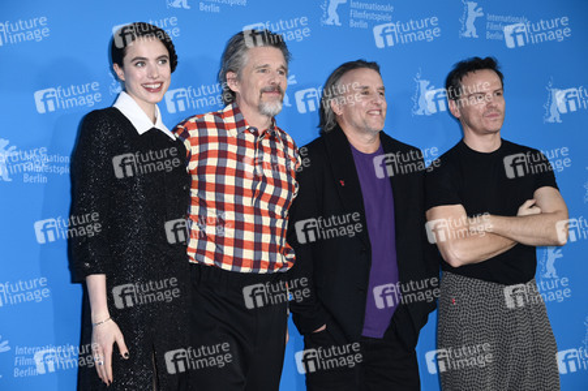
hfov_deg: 23.9
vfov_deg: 16.0
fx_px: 1387
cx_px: 294
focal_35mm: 85
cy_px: 196
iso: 800
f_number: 5.6
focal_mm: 85
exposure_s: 1/200
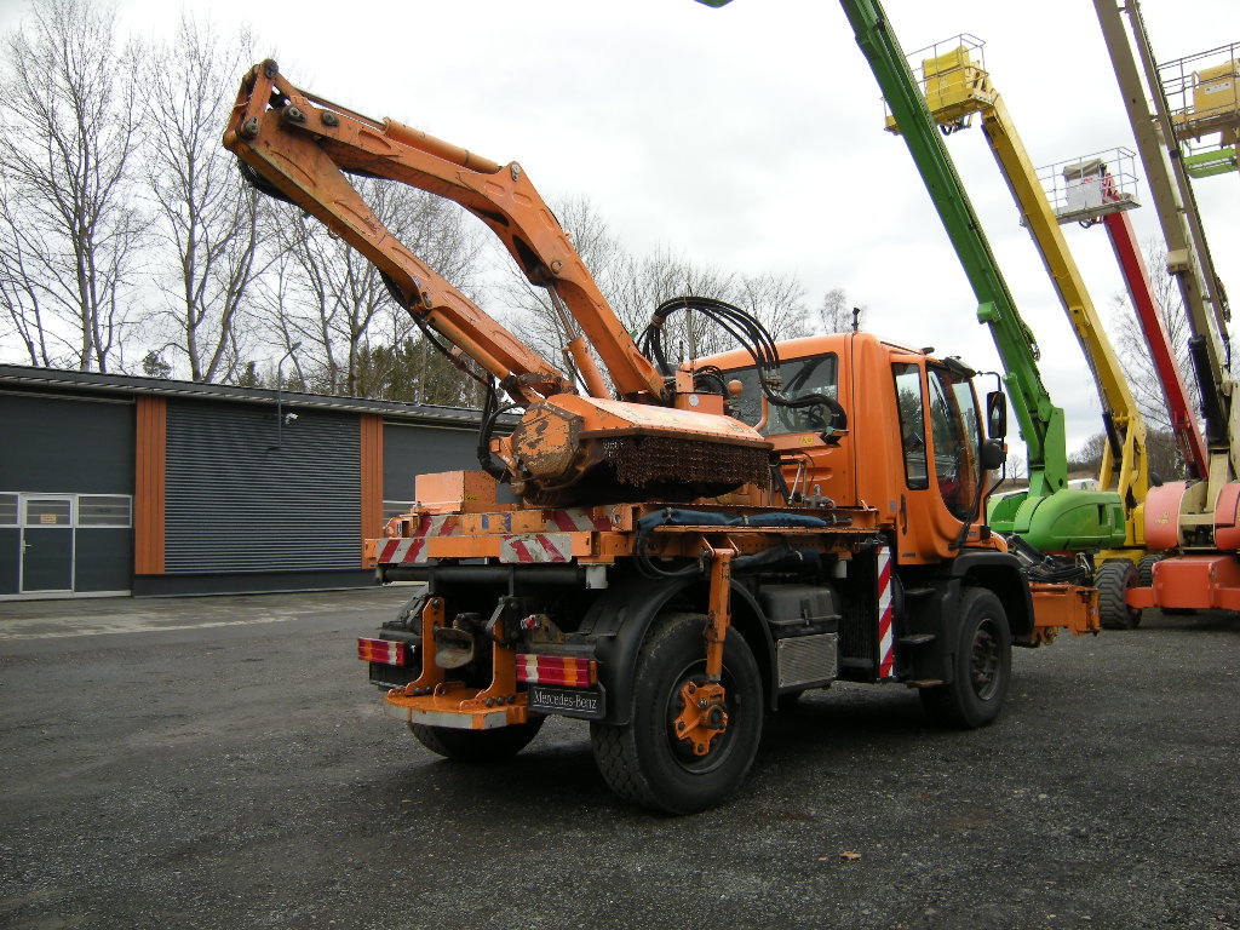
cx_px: 620
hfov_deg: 63.4
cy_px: 465
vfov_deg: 49.7
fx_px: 1003
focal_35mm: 28
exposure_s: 1/223
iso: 64
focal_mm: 4.7
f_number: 2.8
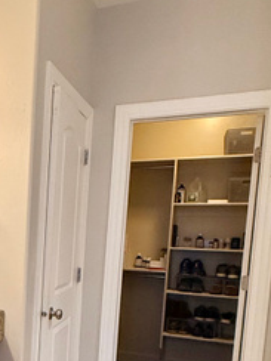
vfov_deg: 41.2
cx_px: -40
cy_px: 286
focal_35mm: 44
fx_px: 459
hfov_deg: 29.1
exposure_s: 1/120
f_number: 2.2
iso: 500
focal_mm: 2.22
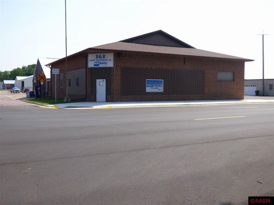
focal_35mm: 34
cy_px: 102
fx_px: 269
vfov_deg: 41.8
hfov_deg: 54.0
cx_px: 137
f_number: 3.4
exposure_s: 1/1000
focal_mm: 5.97
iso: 100
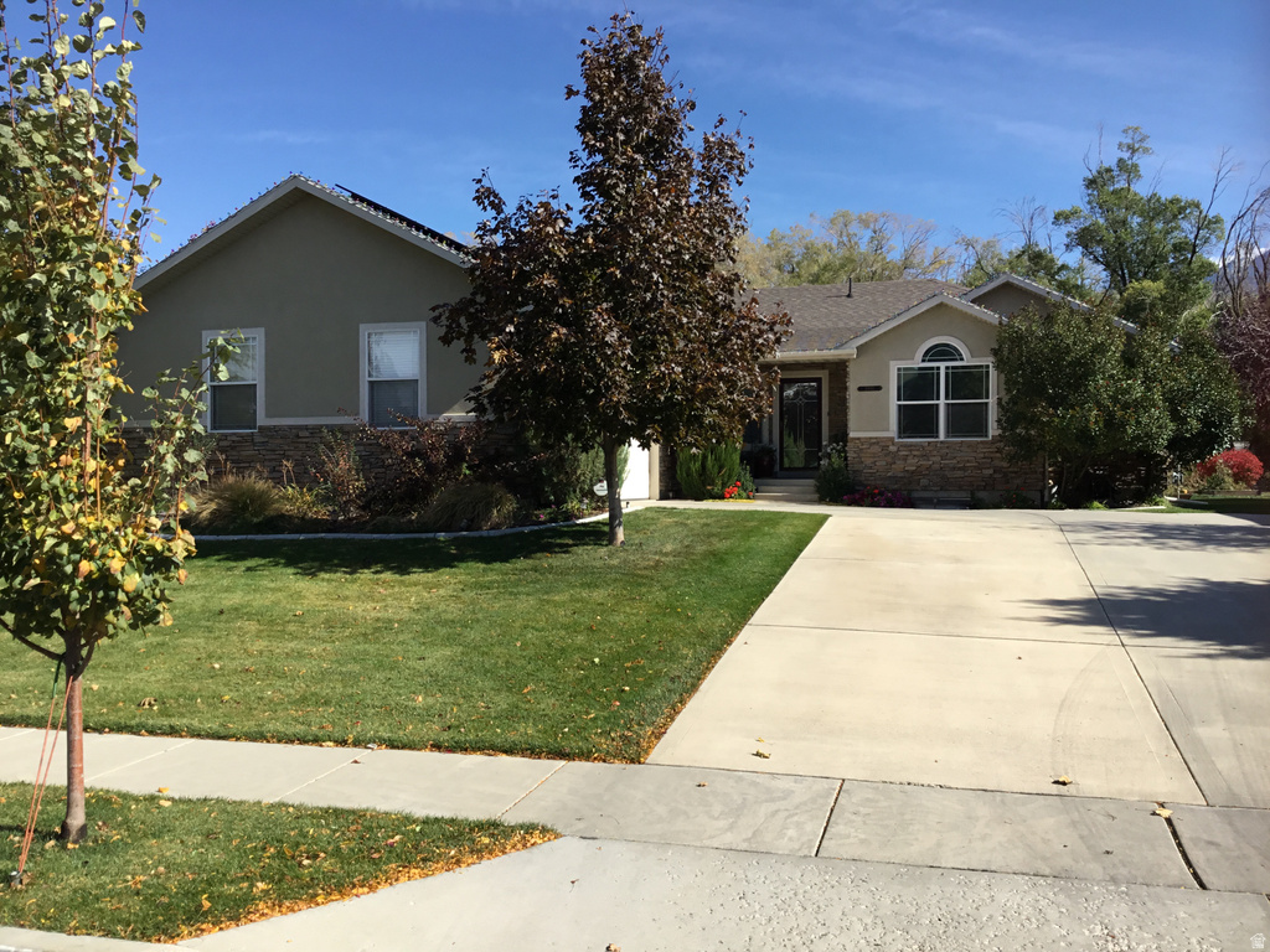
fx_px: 1137
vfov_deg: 45.4
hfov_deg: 58.4
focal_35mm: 31
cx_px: 635
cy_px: 476
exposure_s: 1/1131
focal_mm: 3.3
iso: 25
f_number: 2.4
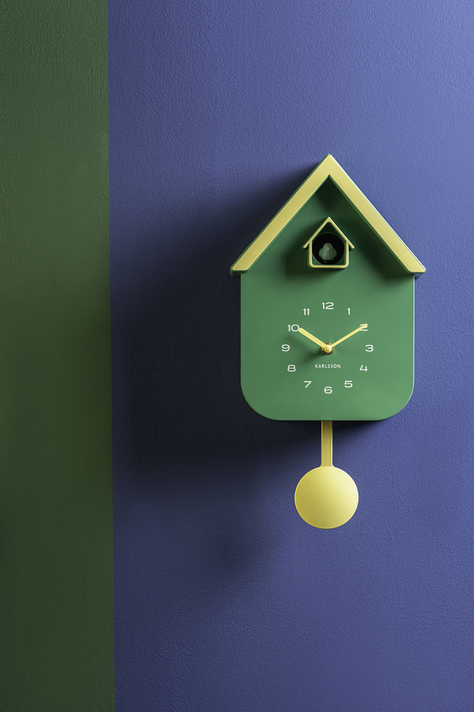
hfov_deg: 11.4
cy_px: 356
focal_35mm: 120
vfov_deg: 17.1
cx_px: 237
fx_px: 2370
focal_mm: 120
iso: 100
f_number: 9
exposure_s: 1/125
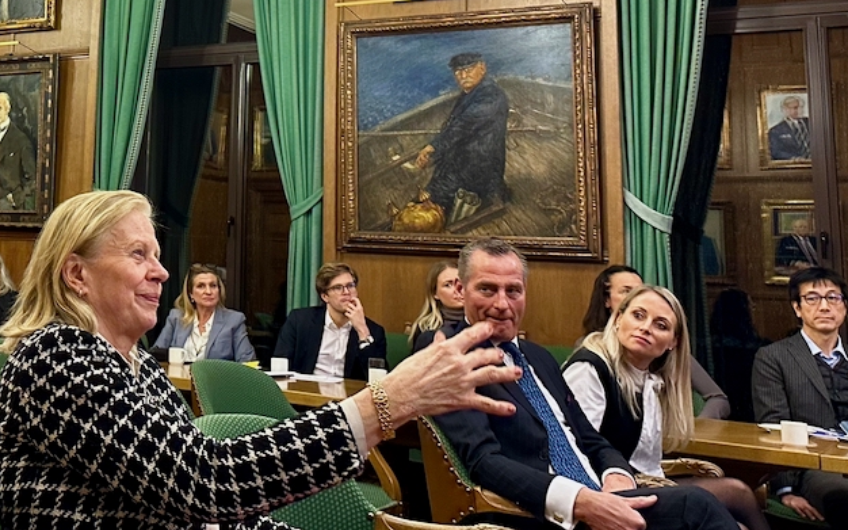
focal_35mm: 52
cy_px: 45
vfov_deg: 24.1
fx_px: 1202
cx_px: 83
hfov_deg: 36.4
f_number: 1.78
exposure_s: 1/50
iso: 250
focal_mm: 6.86
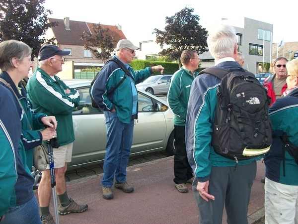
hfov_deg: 56.8
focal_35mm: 32
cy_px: 112
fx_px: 275
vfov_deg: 44.2
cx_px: 149
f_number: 2.9
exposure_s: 1/125
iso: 80
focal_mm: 5.7
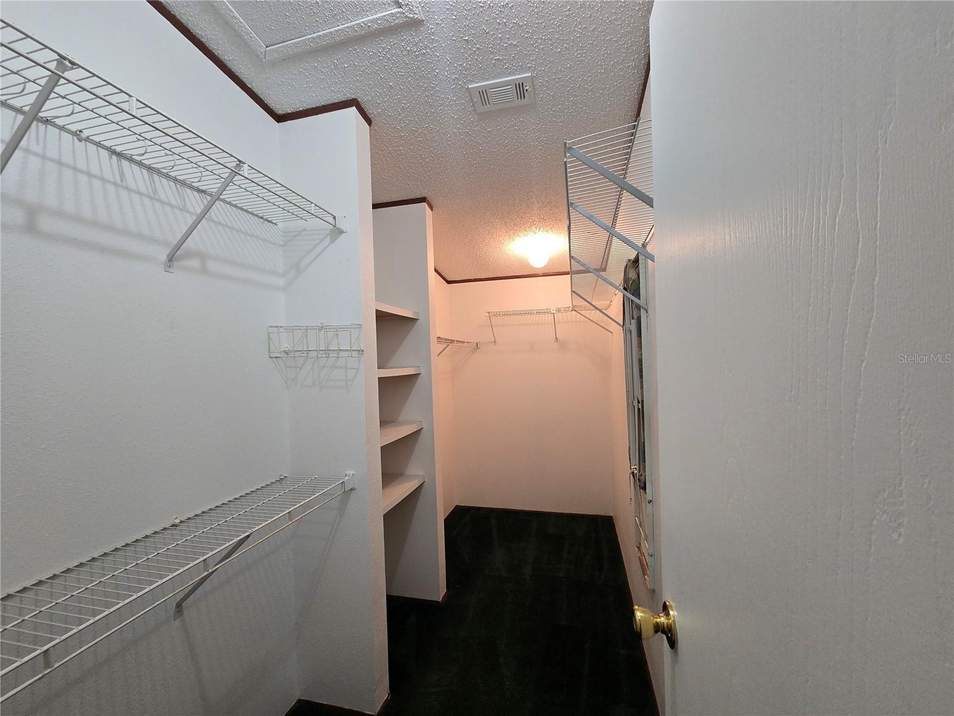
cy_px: 358
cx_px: 477
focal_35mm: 13
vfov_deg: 89.9
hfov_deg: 106.2
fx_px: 358
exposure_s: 1/60
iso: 250
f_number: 2.2
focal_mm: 2.2
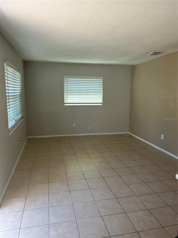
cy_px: 119
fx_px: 178
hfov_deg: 53.1
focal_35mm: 26
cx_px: 89
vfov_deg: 67.3
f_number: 1.5
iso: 40
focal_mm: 5.7
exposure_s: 1/121
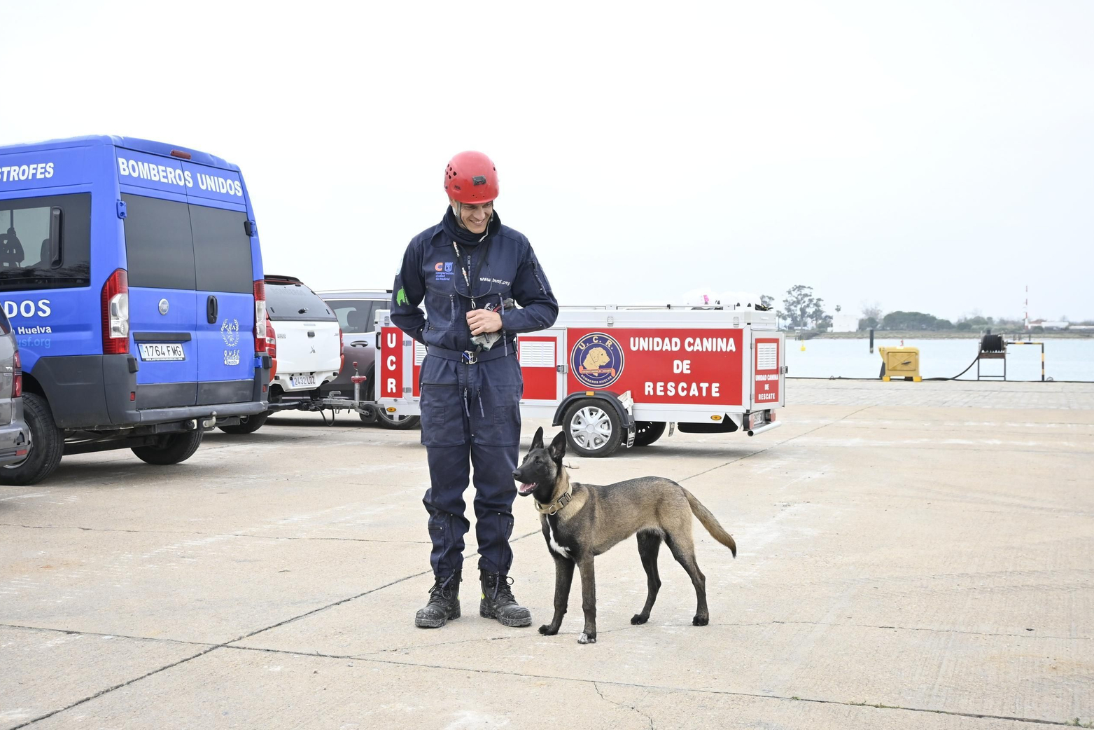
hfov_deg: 44.0
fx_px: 1353
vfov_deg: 30.2
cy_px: 366
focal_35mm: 45
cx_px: 547
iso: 400
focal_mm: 29
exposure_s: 1/500
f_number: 5.6
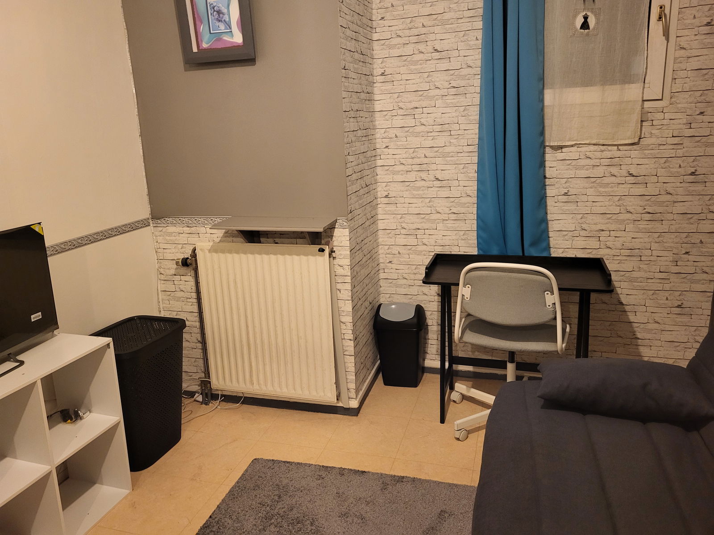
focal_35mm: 26
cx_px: 357
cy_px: 268
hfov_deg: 67.3
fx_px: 536
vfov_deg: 53.1
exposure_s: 1/33
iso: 500
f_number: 1.8
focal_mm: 5.4
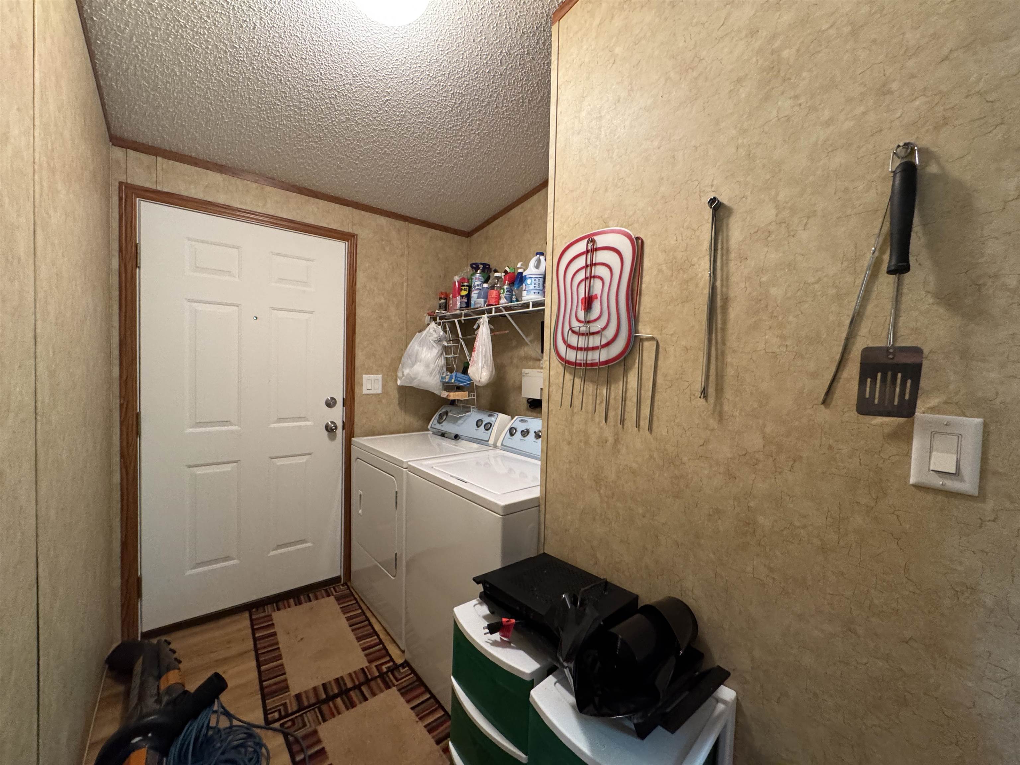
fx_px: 413
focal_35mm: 14
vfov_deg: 85.7
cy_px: 382
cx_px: 510
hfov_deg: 102.1
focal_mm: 2.22
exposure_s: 1/60
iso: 640
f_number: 2.2
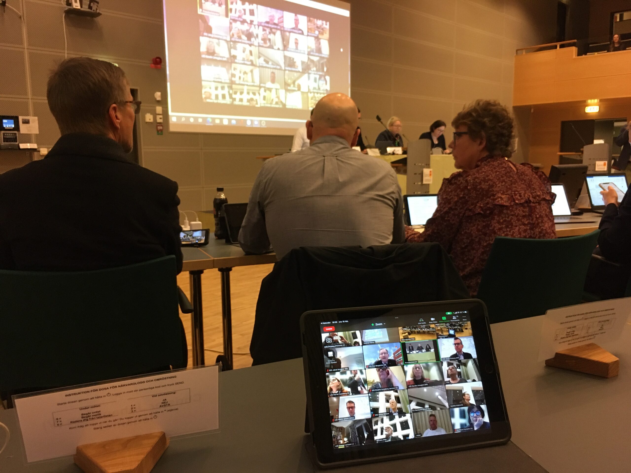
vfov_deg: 48.2
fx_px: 529
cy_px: 236
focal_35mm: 29
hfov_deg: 61.7
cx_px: 316
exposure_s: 1/25
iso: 200
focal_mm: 4.15
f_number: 2.2
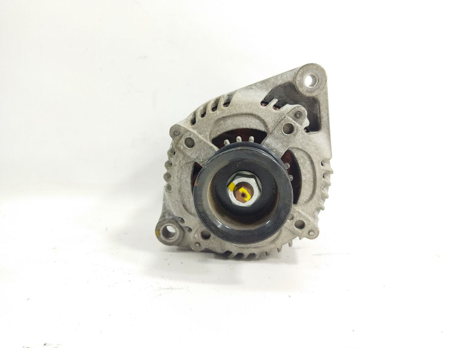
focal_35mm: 27
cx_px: 232
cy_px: 174
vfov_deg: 51.4
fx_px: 361
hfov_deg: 65.3
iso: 160
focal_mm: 4.71
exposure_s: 1/100
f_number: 1.79
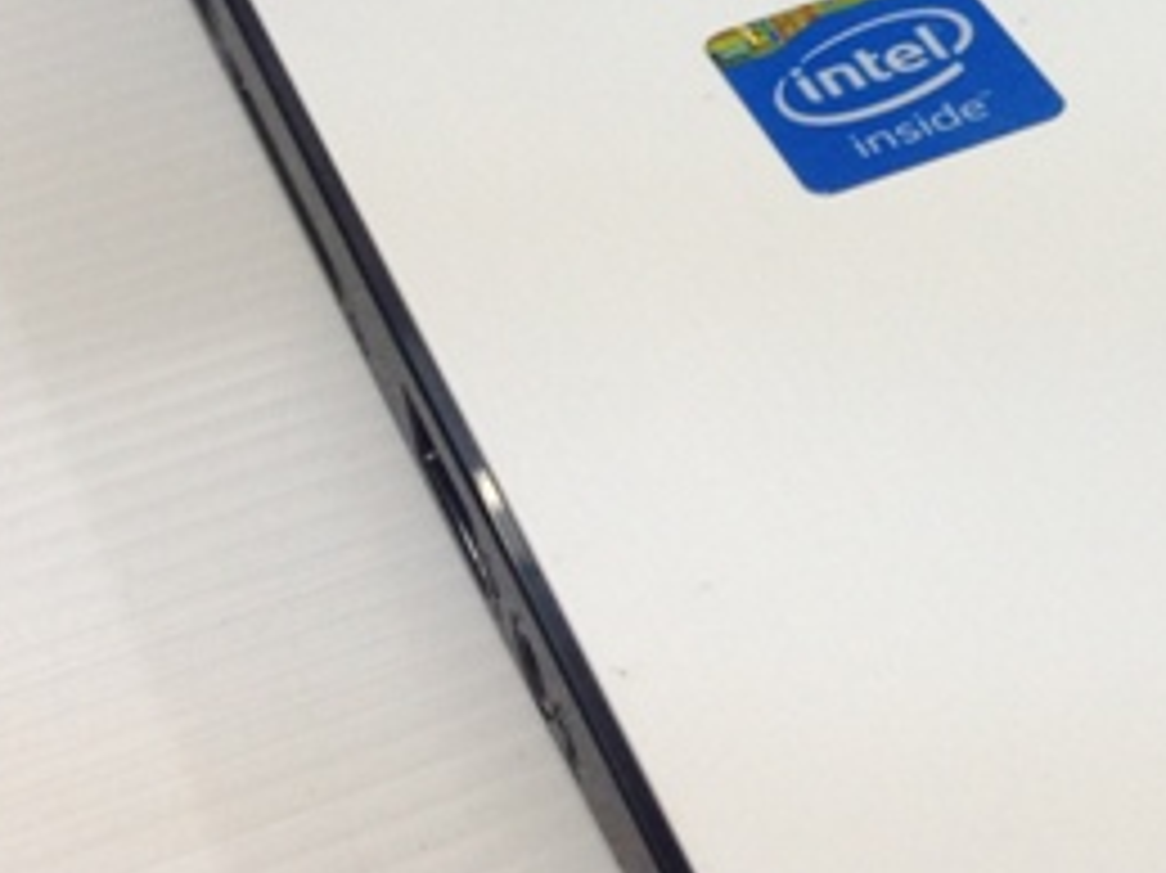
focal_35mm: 102
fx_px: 3434
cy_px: 40
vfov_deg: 14.3
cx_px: 1229
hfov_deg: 18.6
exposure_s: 1/30
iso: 50
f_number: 2.4
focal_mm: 4.12
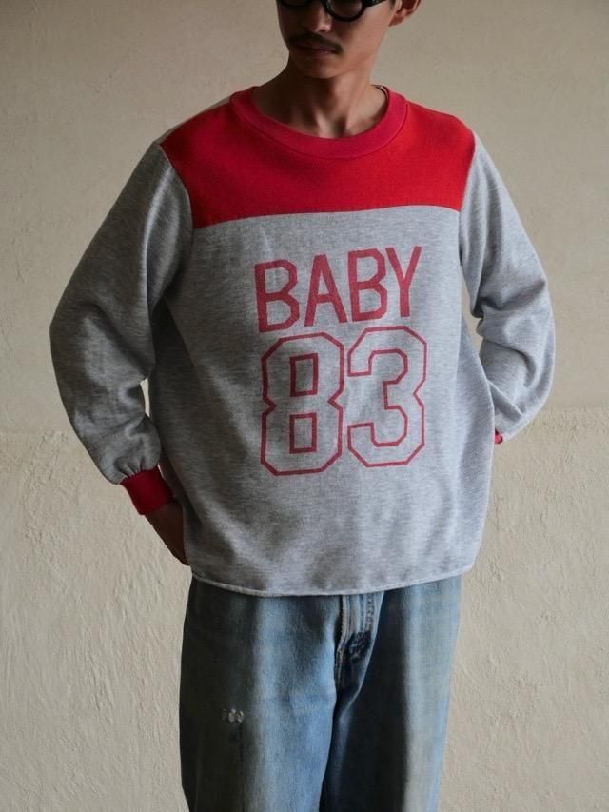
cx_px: 304
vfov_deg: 21.3
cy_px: 406
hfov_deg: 16.1
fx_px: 2158
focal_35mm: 92
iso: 500
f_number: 3.9
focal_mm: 46
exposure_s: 1/100
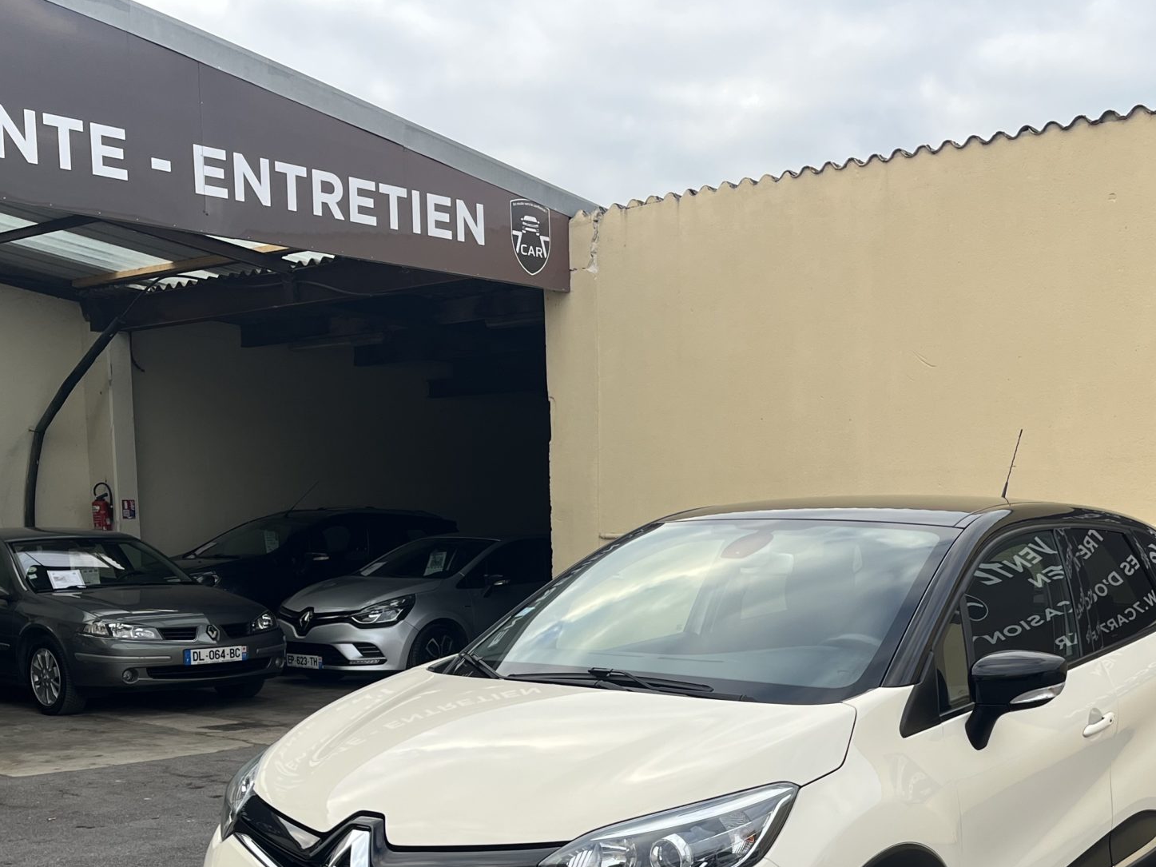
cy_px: 759
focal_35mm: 46
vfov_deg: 30.3
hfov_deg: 41.0
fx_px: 1536
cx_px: 715
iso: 50
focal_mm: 5.1
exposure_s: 1/544
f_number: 1.6
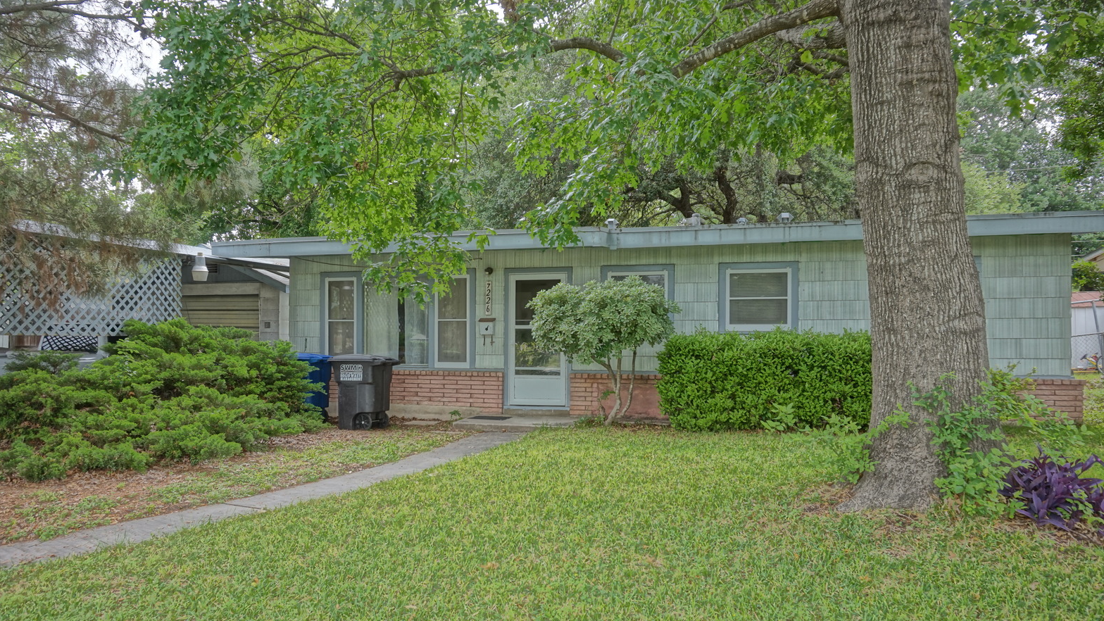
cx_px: 541
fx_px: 761
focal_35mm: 26
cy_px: 341
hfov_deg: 71.9
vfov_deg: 44.3
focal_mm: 16
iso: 100
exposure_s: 1/50
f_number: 4.5
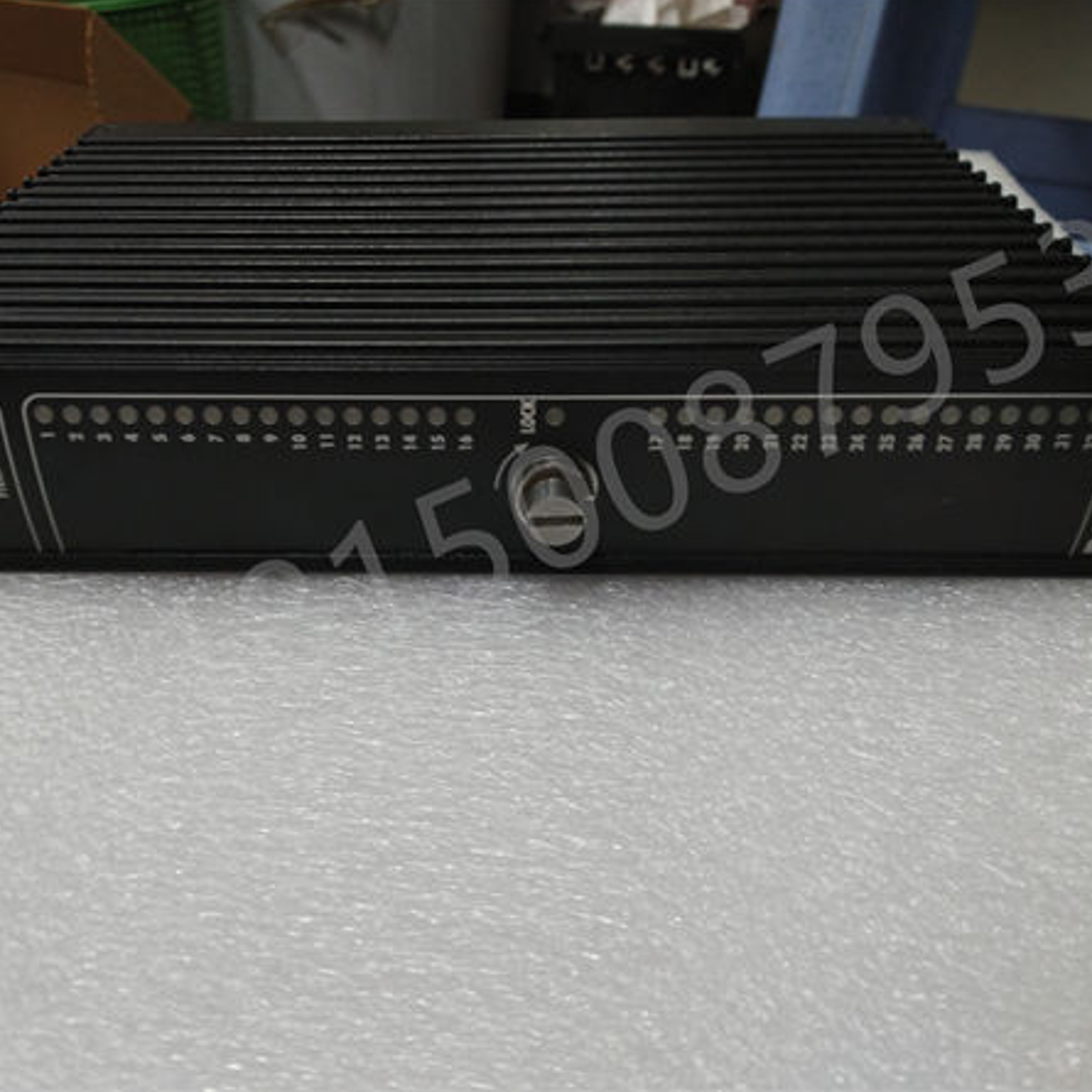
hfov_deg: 52.4
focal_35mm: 31
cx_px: 481
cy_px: 542
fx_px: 1106
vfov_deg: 52.5
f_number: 2
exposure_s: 1/33.3
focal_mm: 3.44
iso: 304
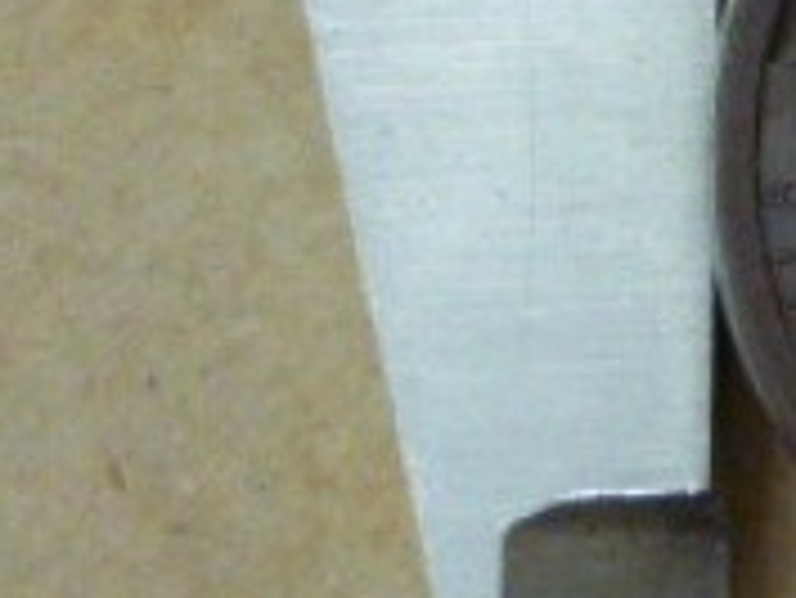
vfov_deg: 9.7
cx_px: 1340
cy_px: -319
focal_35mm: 149
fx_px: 3429
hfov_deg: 12.3
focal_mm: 5.5
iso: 400
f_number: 2.8
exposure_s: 1/20
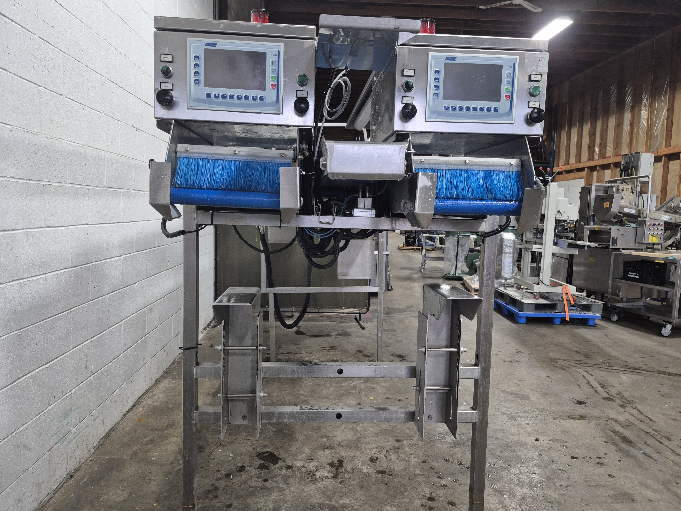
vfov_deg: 58.9
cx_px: 340
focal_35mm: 23
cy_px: 256
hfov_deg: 73.9
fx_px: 452
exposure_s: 1/120
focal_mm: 5.4
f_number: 1.8
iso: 320
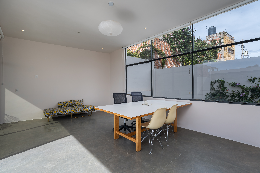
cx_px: 130
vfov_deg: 69.2
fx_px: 126
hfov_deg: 91.9
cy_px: 86
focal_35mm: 17
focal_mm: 17.4
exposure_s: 1/160
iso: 160
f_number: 10
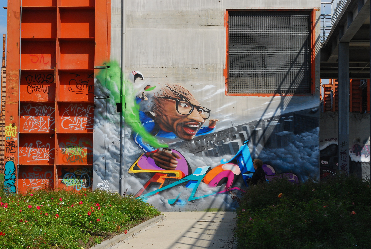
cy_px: 124
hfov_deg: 24.6
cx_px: 186
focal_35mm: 82
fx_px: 851
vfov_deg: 16.6
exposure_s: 1/500
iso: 400
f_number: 11
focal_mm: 55
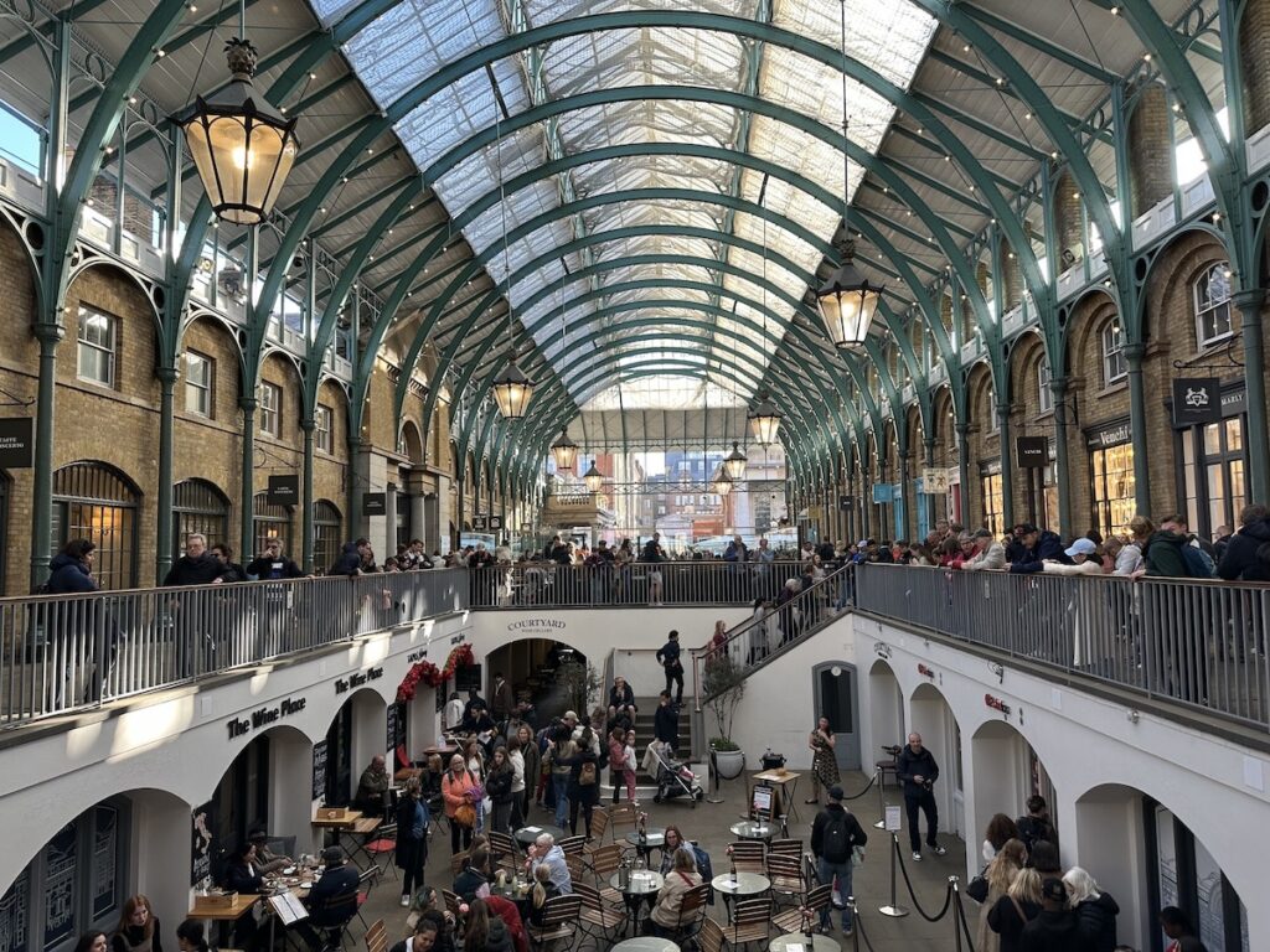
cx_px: 635
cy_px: 476
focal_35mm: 24
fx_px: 881
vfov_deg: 56.8
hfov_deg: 71.6
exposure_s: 1/213
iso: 80
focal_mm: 6.86
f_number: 1.78
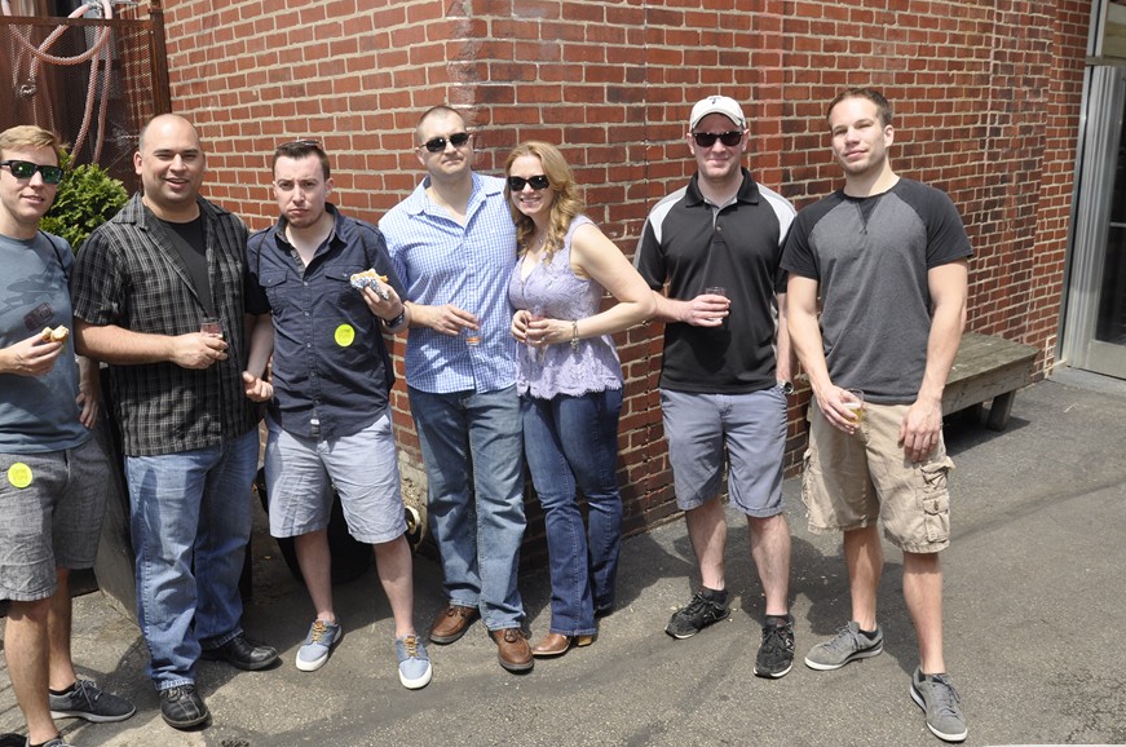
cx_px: 513
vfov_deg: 42.2
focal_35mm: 31
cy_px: 385
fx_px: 968
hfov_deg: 60.3
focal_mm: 18
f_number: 9
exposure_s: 1/200
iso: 400
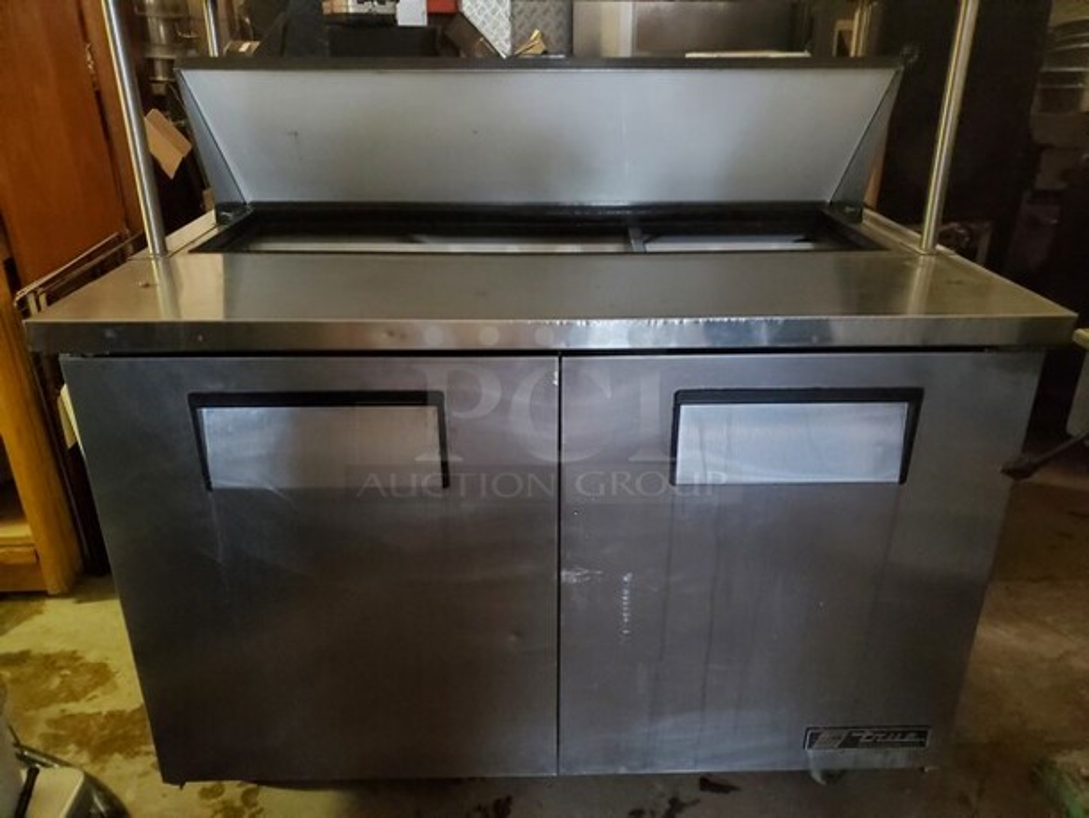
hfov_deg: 67.3
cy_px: 409
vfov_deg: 53.1
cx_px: 544
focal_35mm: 26
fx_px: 818
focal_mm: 4.3
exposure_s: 1/30
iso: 640
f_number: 1.5
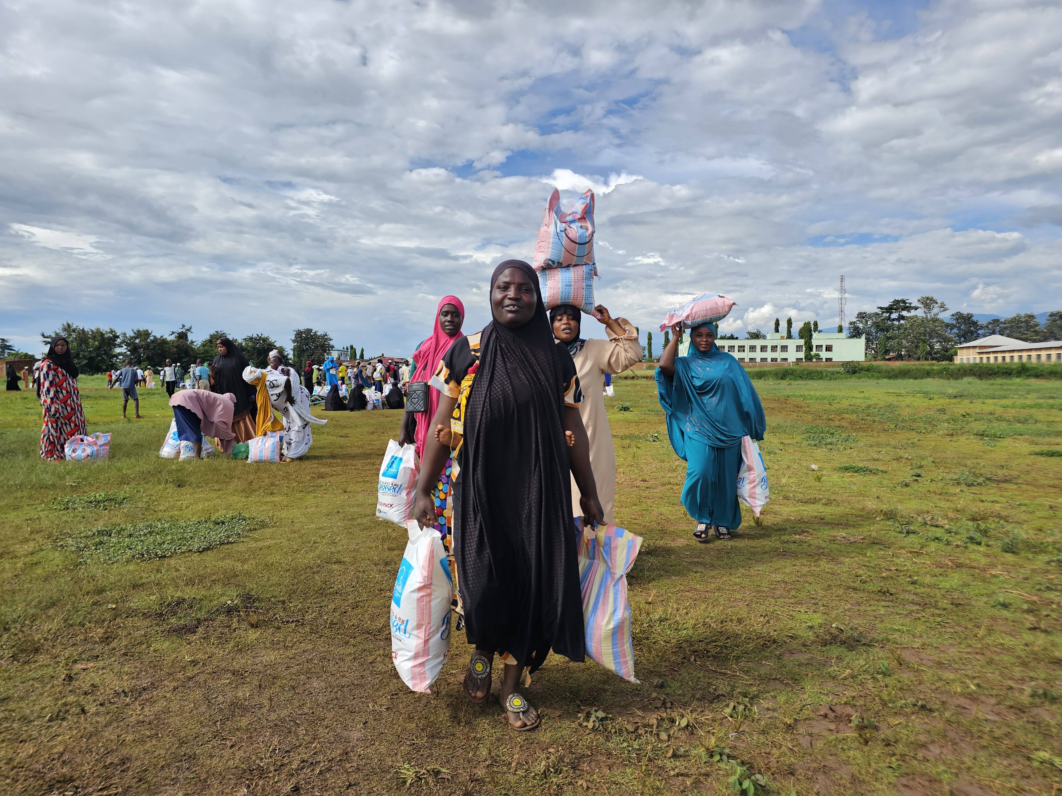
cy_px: 398
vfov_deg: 58.9
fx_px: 706
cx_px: 531
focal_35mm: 23
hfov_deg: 73.9
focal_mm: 6.3
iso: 12
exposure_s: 1/562
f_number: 1.7
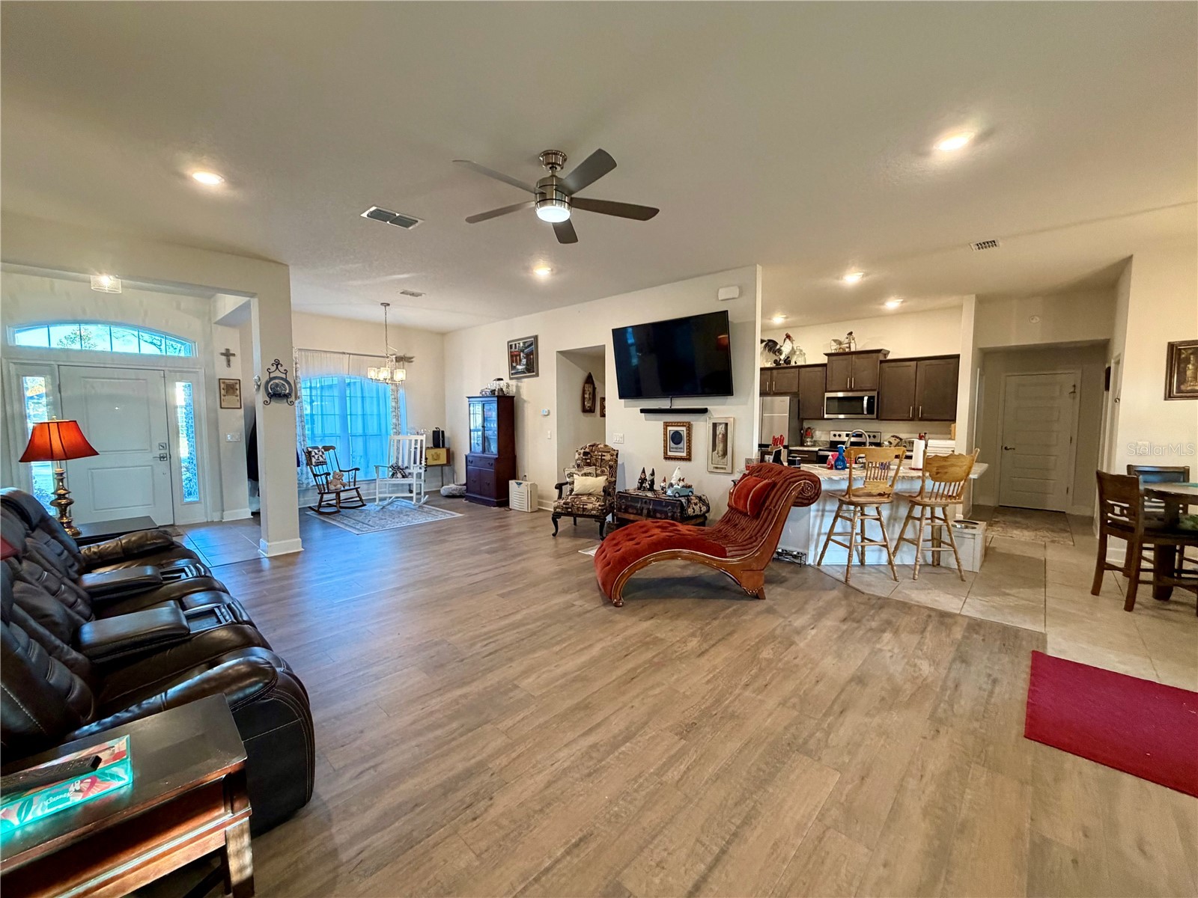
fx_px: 485
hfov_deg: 102.1
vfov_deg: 85.7
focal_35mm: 14
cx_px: 599
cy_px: 449
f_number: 2.2
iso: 400
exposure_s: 1/60
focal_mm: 2.22
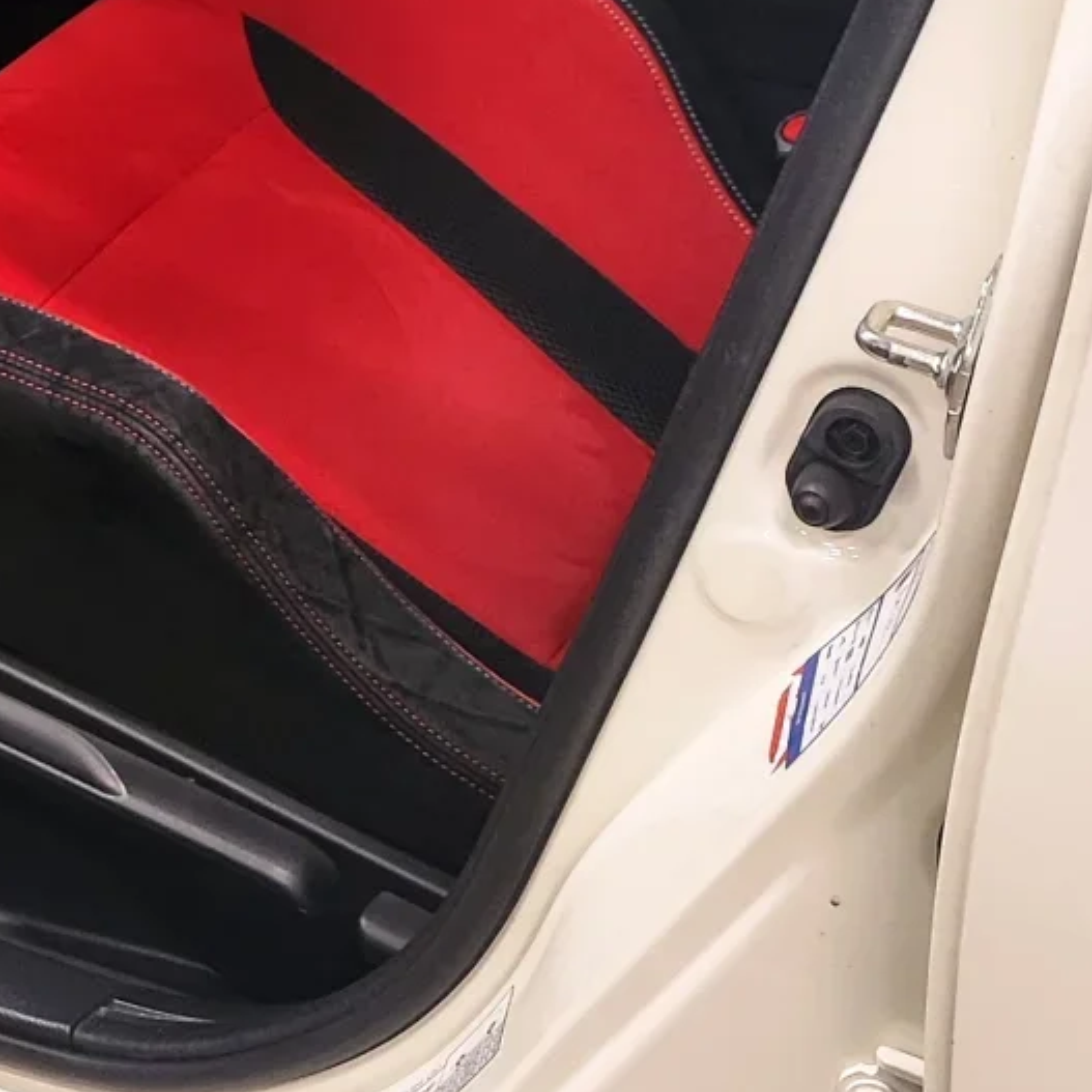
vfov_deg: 16.2
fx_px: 3676
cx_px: -414
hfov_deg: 15.9
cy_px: -210
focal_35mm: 103
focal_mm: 4.68
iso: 116
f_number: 1.8
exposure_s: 1/33.3
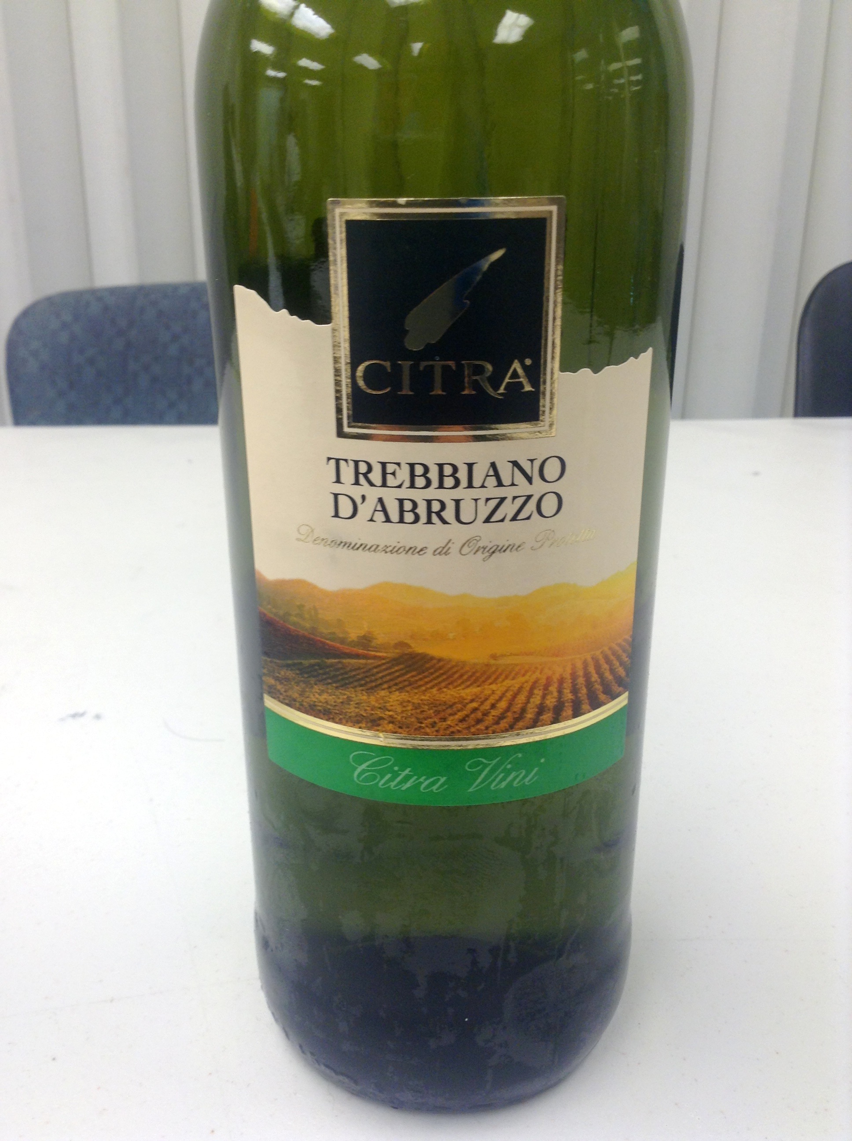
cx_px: 426
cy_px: 570
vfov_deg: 55.4
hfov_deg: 42.8
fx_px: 1086
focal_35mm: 33
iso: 32
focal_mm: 3.3
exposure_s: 1/30
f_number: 2.4
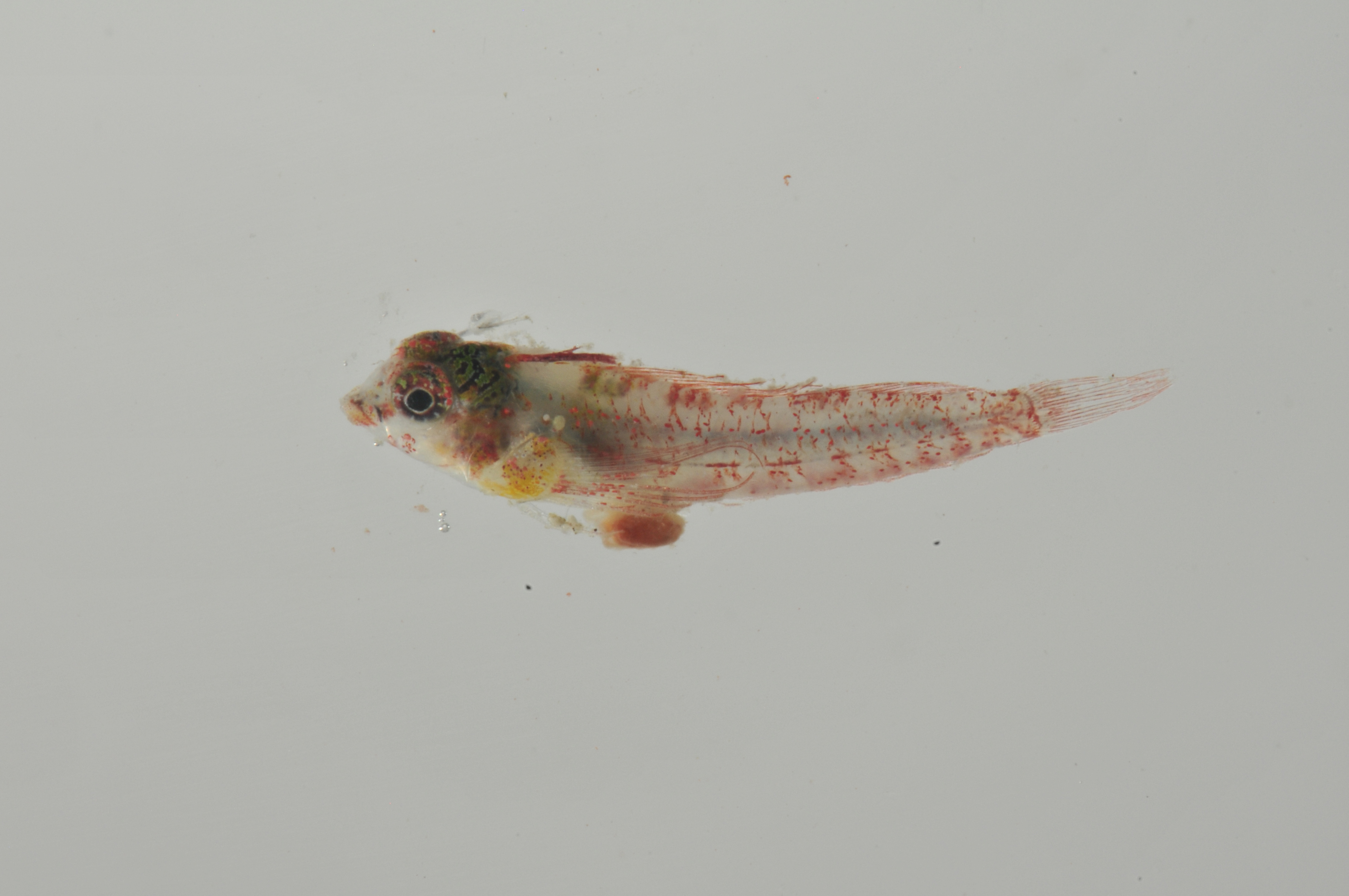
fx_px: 5895
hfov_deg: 13.1
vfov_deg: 8.7
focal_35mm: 158
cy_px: 448
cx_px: 674
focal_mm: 105
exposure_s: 1/60
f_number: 36
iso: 200
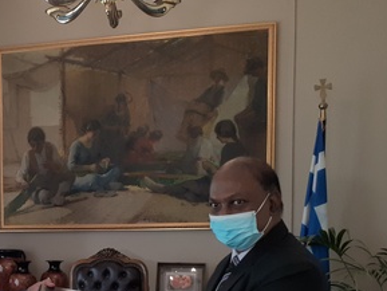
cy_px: 256
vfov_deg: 25.4
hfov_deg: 32.4
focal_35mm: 56
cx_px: 31
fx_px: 626
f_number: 1.9
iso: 64
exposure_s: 1/50
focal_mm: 3.6
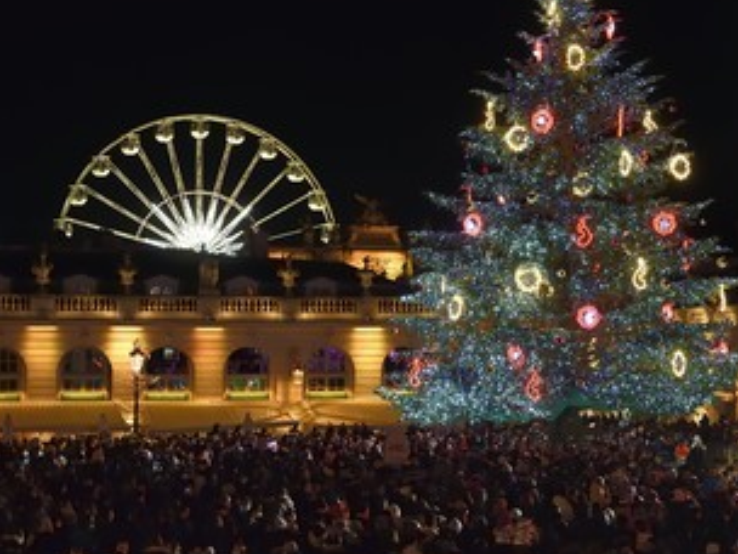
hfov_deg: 21.0
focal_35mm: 93
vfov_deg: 15.9
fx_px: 1983
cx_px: 505
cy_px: 265
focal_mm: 70
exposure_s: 1/25
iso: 1600
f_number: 6.3
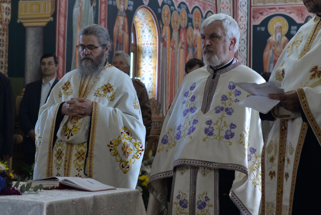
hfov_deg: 19.1
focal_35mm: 107
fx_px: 954
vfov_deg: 12.8
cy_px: 50
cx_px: 141
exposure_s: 1/40
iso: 200
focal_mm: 35
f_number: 3.2
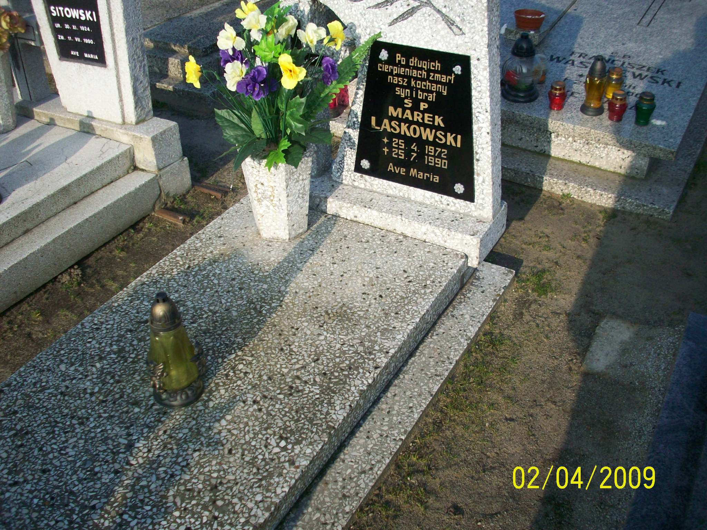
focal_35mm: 37
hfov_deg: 50.1
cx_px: 354
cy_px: 265
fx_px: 756
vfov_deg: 38.7
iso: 80
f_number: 5.6
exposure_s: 1/219
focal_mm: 6.2
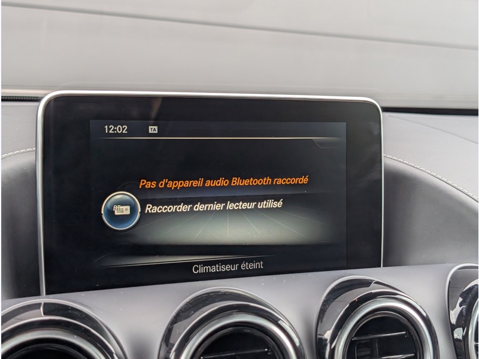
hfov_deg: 38.9
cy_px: 180
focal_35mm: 49
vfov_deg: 29.7
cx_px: 240
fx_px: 678
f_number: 1.68
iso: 199
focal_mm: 6.9
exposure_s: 1/361
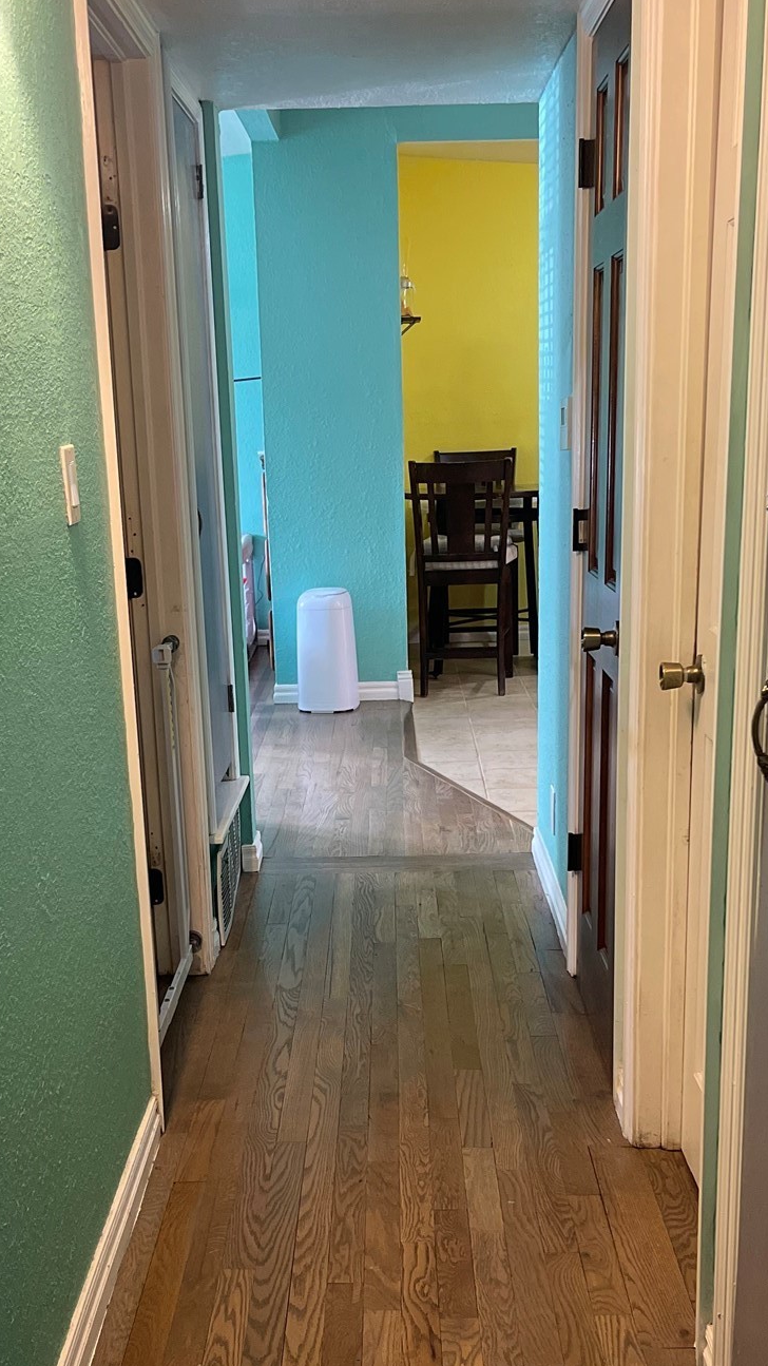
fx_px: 1521
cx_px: 332
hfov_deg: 28.3
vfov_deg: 48.0
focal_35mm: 42
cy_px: 840
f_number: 1.6
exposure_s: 1/60
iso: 400
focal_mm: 5.1
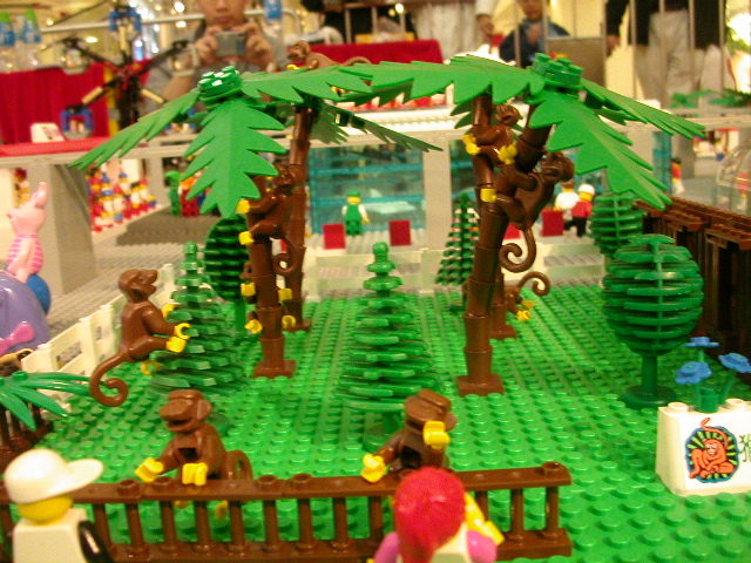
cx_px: 376
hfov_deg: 50.1
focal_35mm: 37
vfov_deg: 38.7
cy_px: 282
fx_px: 803
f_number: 2.7
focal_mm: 5.6
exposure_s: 1/24.7
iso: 400
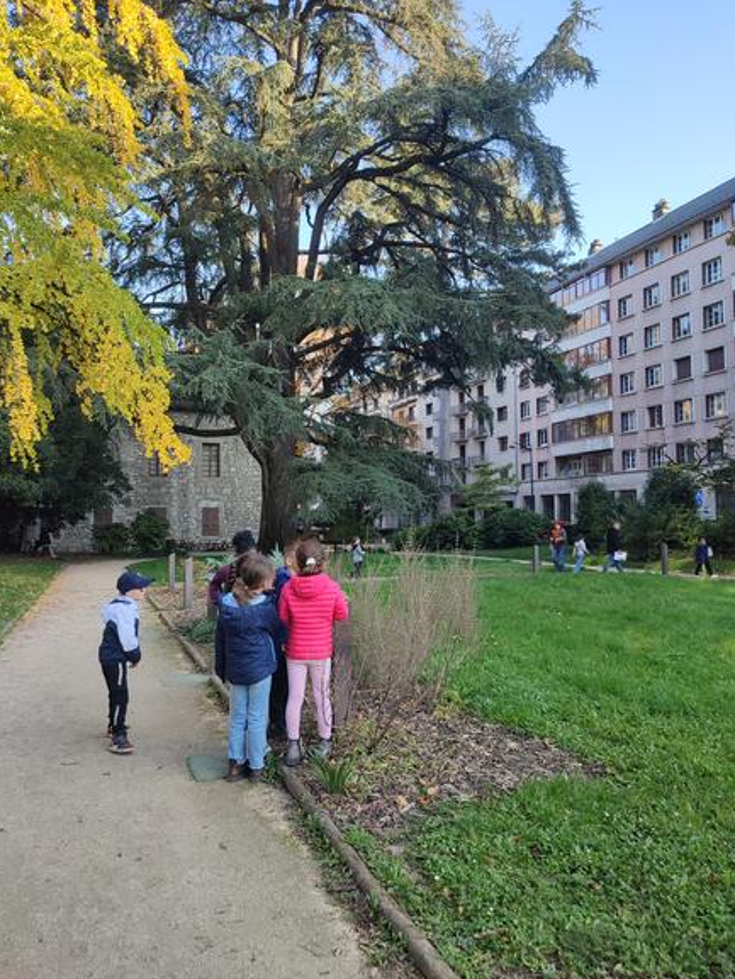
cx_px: 358
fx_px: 736
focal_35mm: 26
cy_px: 477
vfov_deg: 67.3
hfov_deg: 53.1
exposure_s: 1/126
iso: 50
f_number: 1.9
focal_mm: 6.04
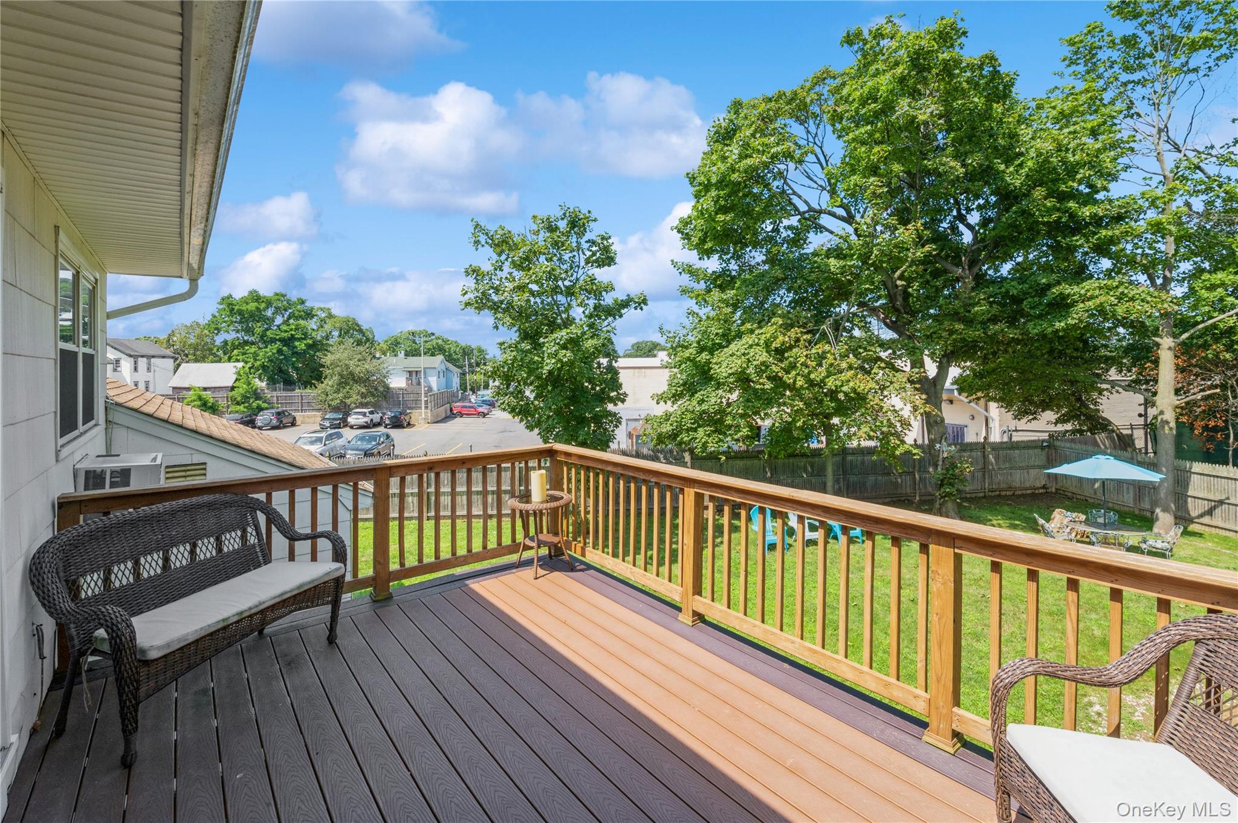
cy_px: 412
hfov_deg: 100.4
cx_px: 619
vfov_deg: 77.2
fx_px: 515
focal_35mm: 15
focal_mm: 15
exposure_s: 1/200
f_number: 14
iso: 640
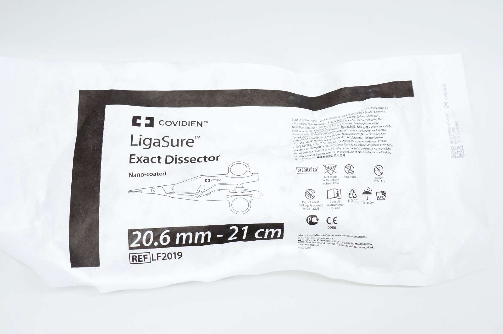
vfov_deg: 30.8
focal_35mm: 44
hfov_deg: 45.0
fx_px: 607
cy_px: 167
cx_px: 252
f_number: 11
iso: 400
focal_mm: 29
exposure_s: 1/40
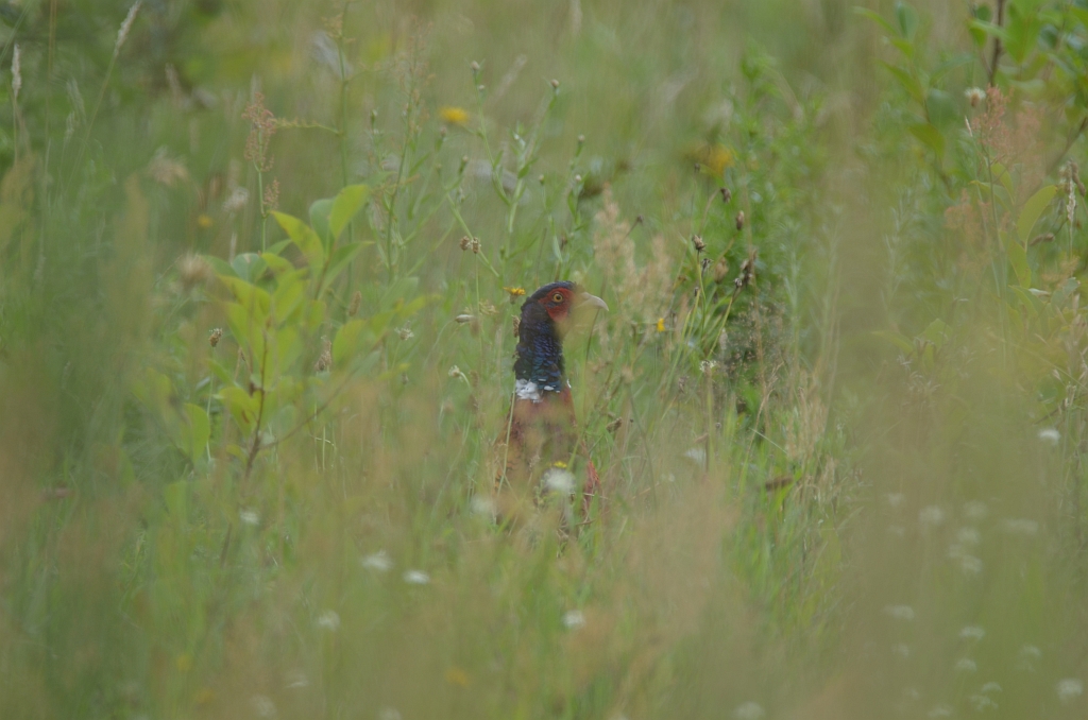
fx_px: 27141
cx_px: 544
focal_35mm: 900
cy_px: 360
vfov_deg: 1.5
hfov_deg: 2.3
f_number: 6.3
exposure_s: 1/125
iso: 100
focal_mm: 600
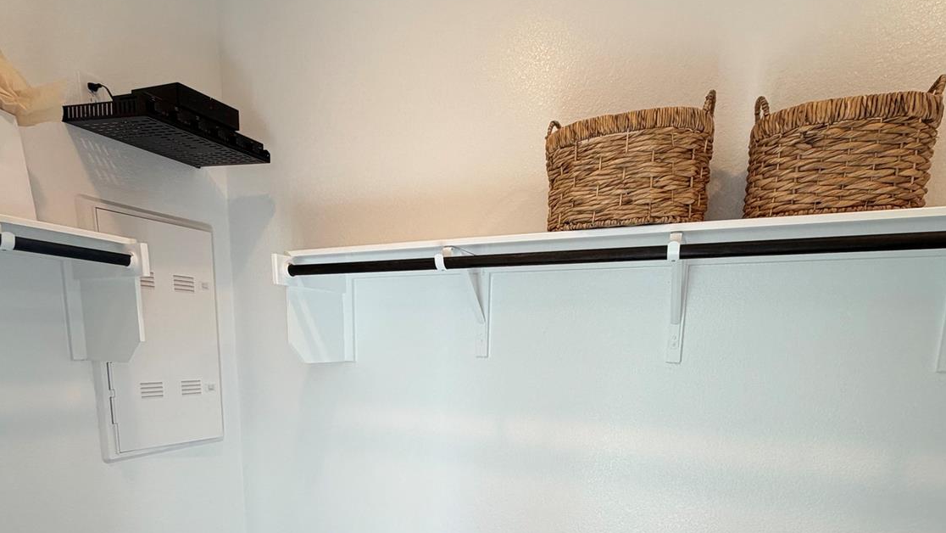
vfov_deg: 50.0
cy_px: 435
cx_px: 474
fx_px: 527
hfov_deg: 83.8
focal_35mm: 21
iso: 100
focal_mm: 2.22
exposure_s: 1/120
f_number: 2.2
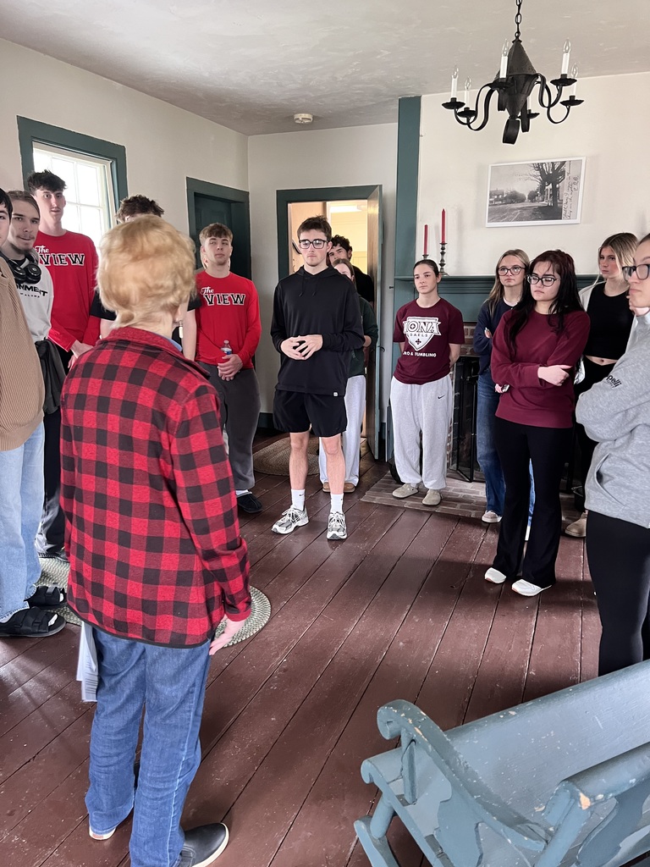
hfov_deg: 53.1
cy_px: 434
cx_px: 325
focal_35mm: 26
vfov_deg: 67.3
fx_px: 651
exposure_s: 1/60
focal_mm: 5.7
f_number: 1.5
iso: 250
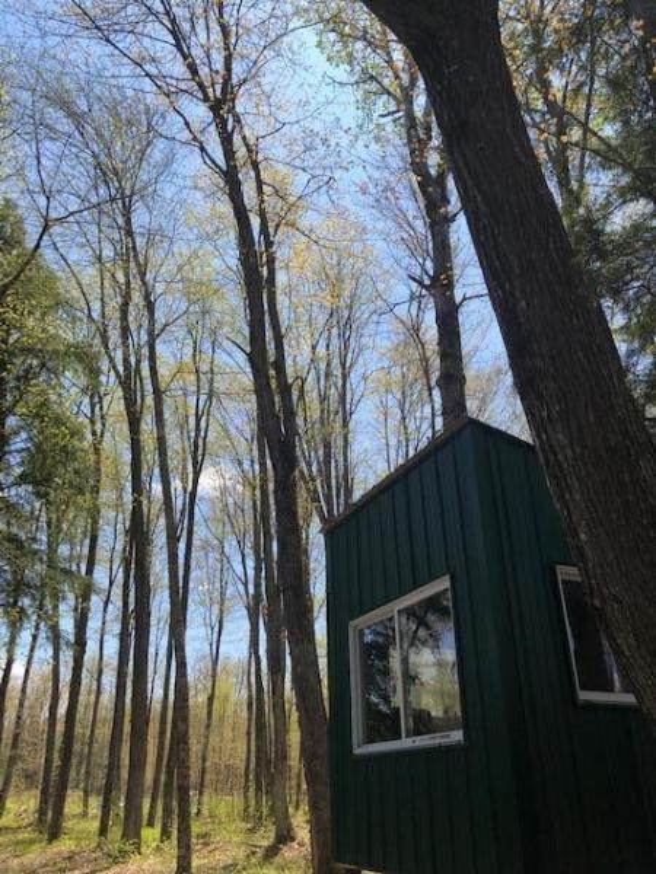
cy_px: 437
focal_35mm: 28
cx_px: 328
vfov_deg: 63.4
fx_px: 707
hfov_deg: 49.7
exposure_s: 1/1230
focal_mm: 4
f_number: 1.8
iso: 20
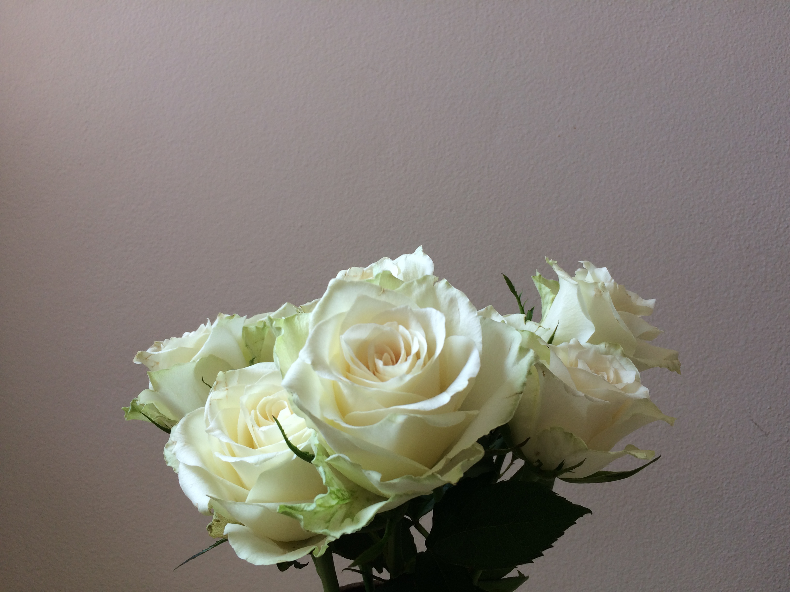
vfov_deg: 48.2
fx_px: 662
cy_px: 296
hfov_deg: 61.7
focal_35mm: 29
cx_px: 395
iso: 32
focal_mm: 4.15
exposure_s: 1/50
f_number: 2.2
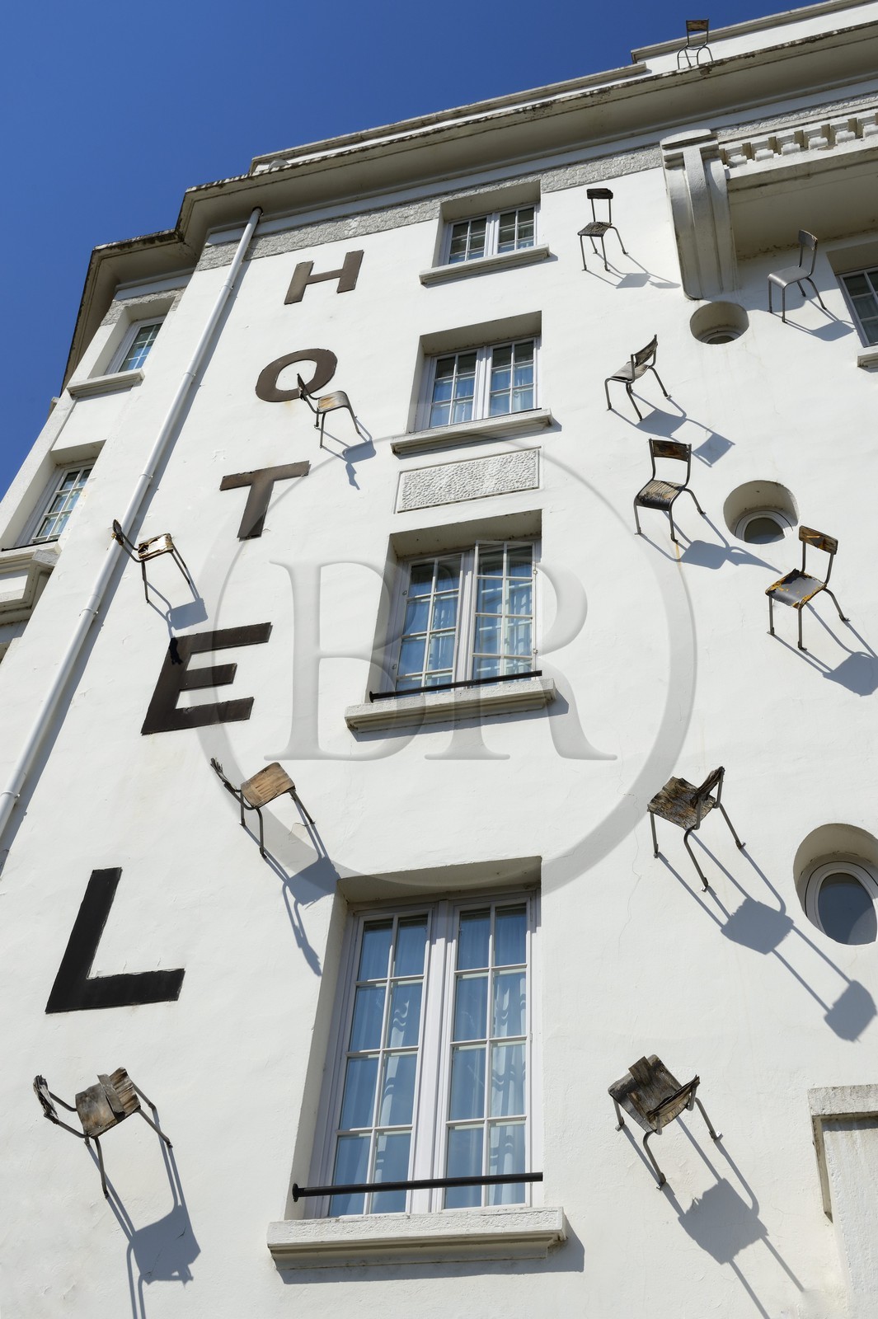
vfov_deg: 55.8
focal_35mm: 34
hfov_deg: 38.8
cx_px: 439
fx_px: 1245
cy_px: 660
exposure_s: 1/250
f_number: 14
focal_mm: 34
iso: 200
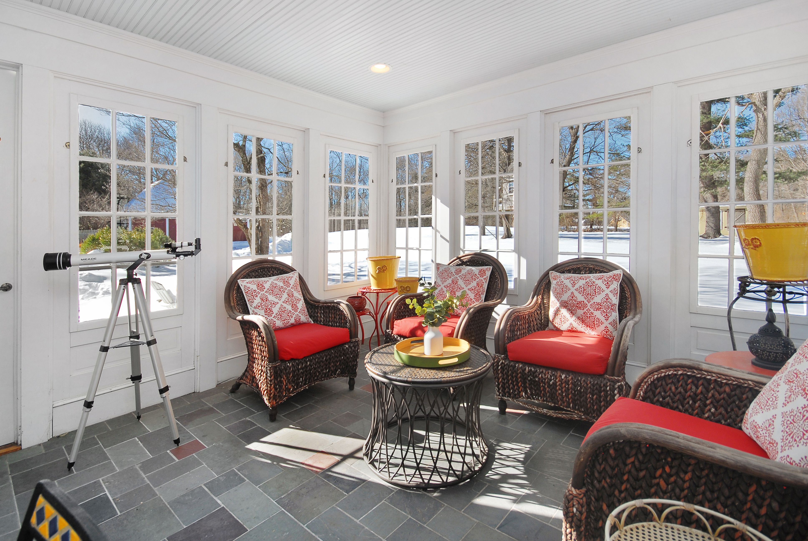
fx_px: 337
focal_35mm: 15
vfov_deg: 77.5
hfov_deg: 100.3
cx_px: 404
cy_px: 270
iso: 200
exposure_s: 1/200
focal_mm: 10
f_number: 7.1
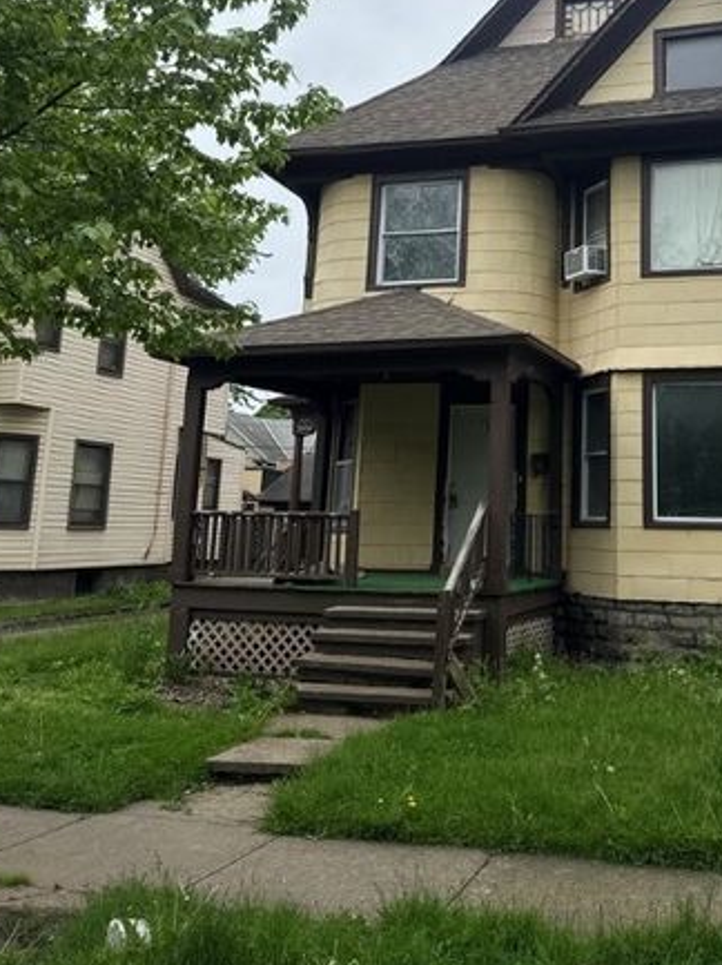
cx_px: 524
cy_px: 289
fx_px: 1030
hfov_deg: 37.8
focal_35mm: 37
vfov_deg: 48.9
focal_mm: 6.76
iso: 80
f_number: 1.78
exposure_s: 1/4950
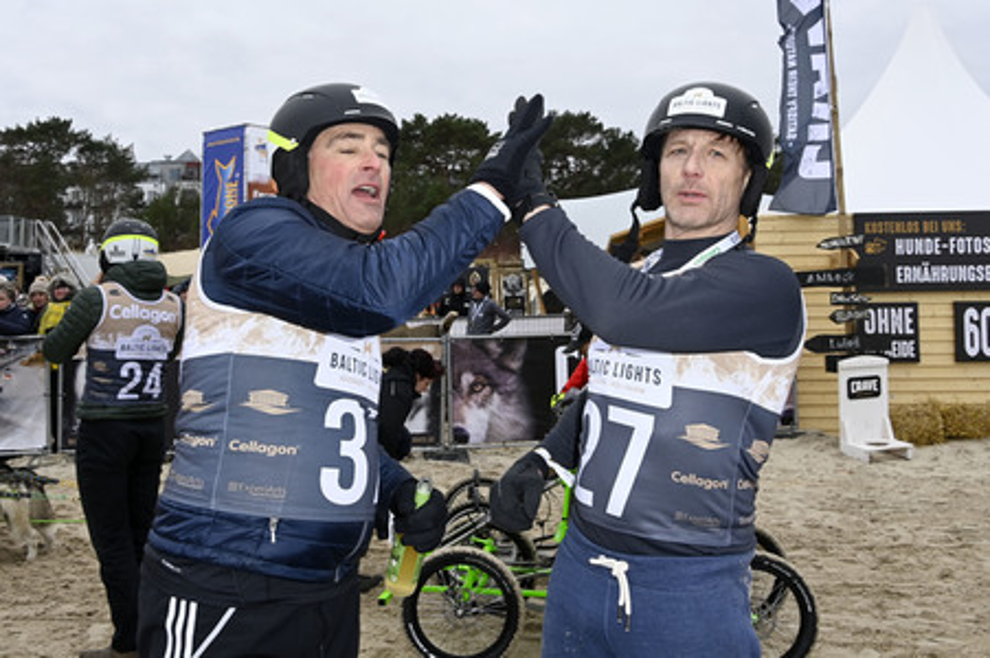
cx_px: 495
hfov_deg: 58.8
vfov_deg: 41.1
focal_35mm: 32
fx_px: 879
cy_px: 329
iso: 640
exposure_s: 1/250
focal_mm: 32
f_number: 11
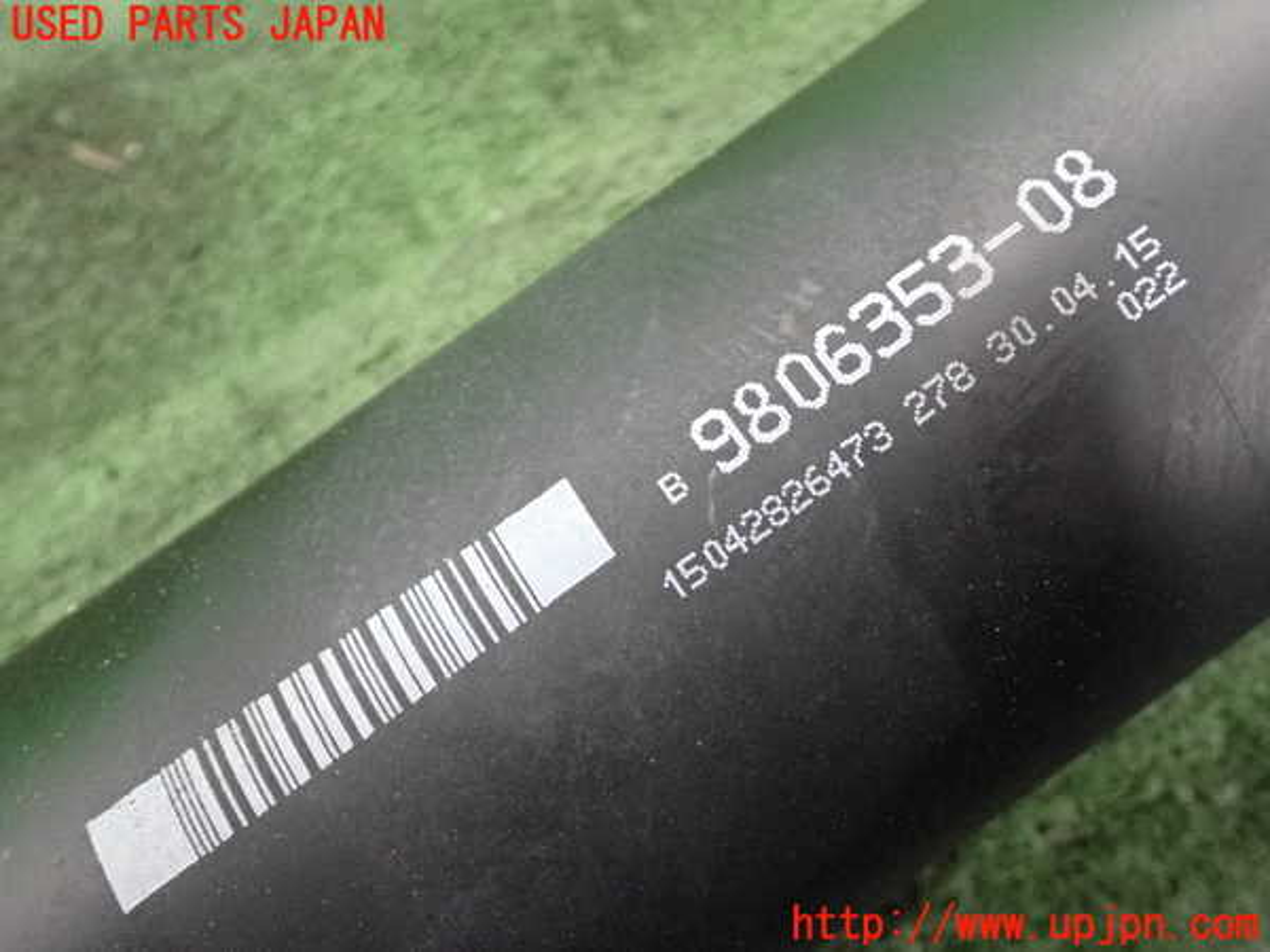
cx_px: 635
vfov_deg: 39.7
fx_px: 1321
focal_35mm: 36
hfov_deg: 51.4
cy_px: 476
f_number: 2.5
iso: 2500
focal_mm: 6.37
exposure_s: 1/125
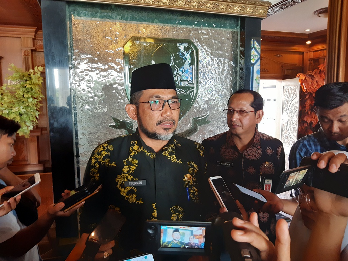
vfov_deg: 53.1
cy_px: 130
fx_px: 261
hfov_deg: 67.3
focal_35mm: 26
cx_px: 174
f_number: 1.7
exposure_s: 1/50
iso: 200
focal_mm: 3.92
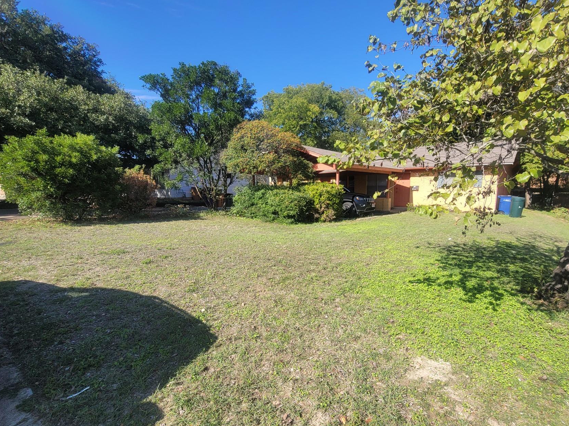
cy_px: 230
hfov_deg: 94.3
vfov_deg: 78.0
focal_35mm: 16
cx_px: 309
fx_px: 263
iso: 64
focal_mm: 2.2
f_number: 2.2
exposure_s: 1/1202
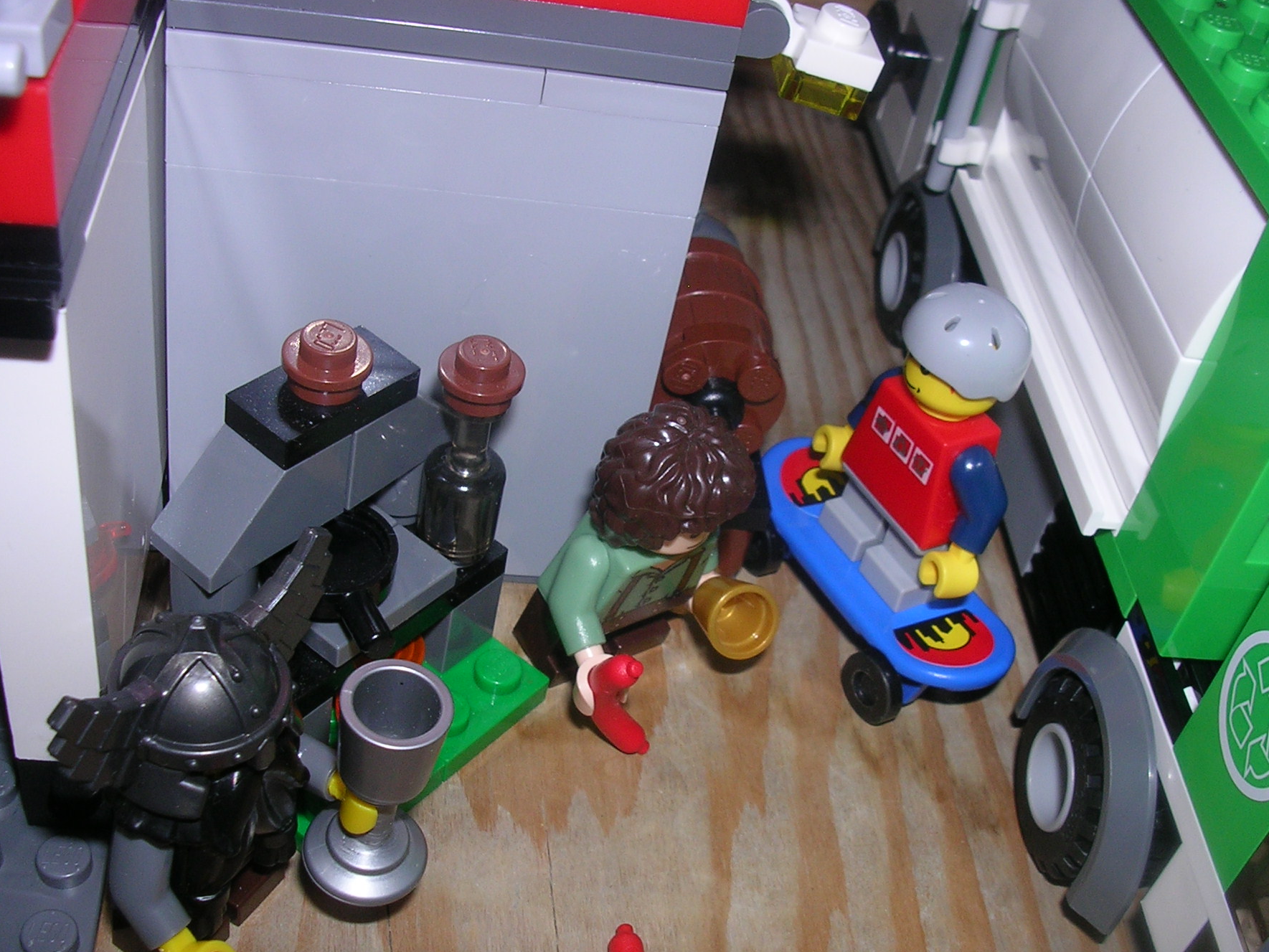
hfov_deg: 42.9
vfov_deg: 32.9
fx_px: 1613
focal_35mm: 44
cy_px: 523
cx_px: 636
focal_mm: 5.8
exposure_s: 1/60.1
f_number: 5.6
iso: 50
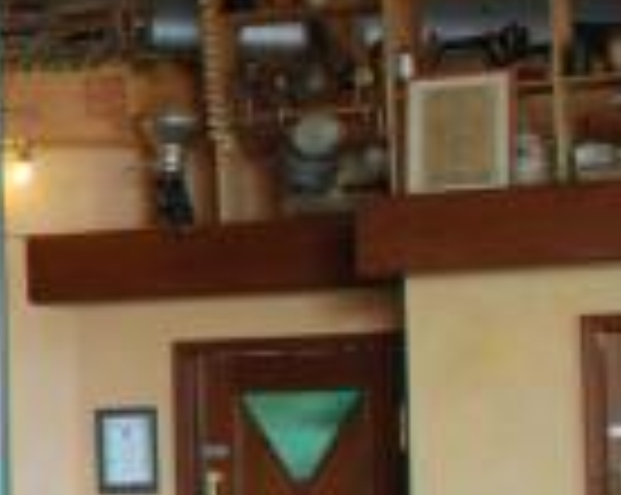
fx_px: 2698
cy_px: 369
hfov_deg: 11.0
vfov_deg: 10.5
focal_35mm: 147
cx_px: -886
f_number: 4
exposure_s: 1/60
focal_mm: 18
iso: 400
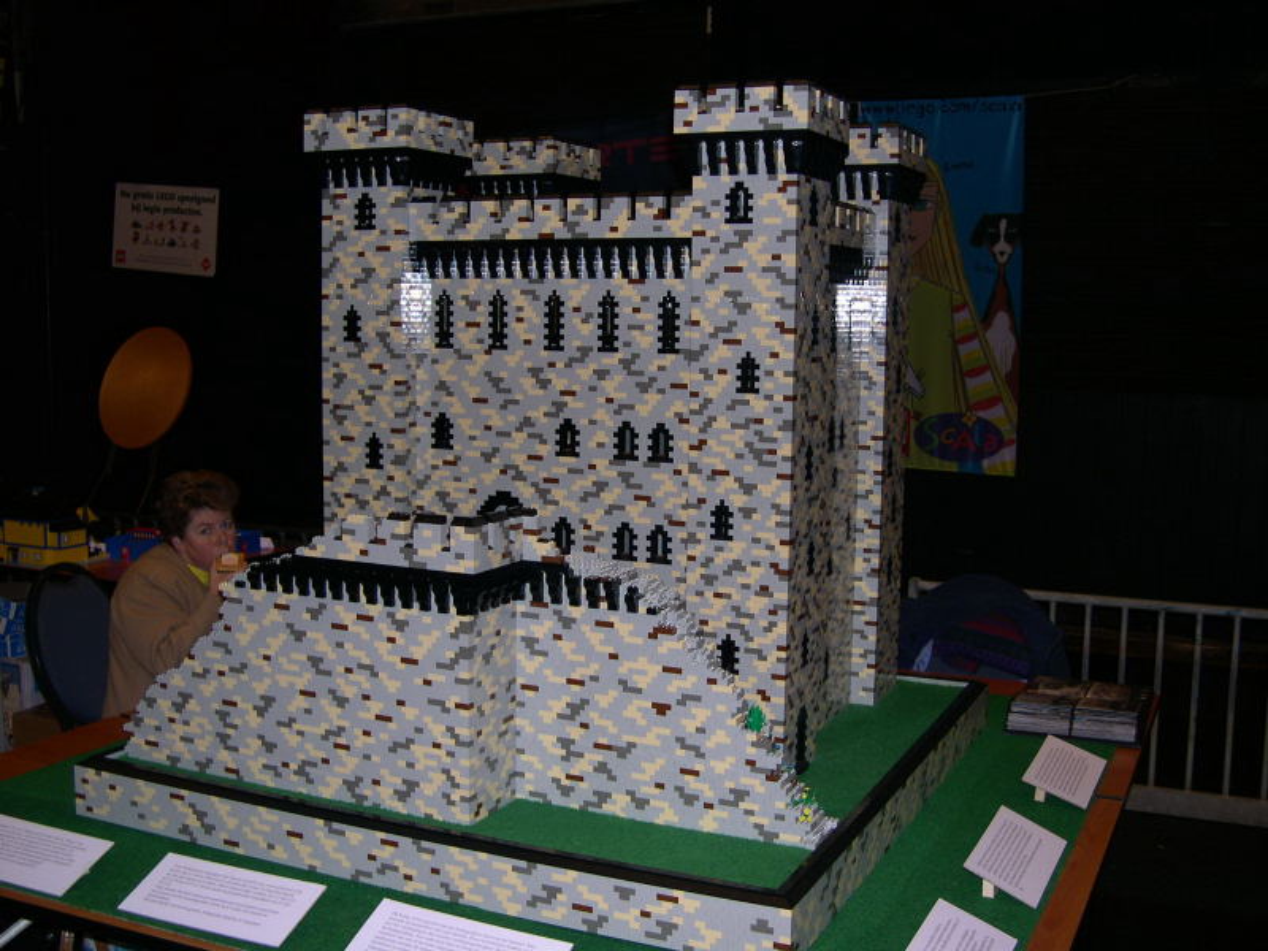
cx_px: 634
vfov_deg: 37.7
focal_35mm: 38
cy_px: 476
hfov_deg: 49.0
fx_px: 1392
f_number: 2.8
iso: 100
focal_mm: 8
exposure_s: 1/60
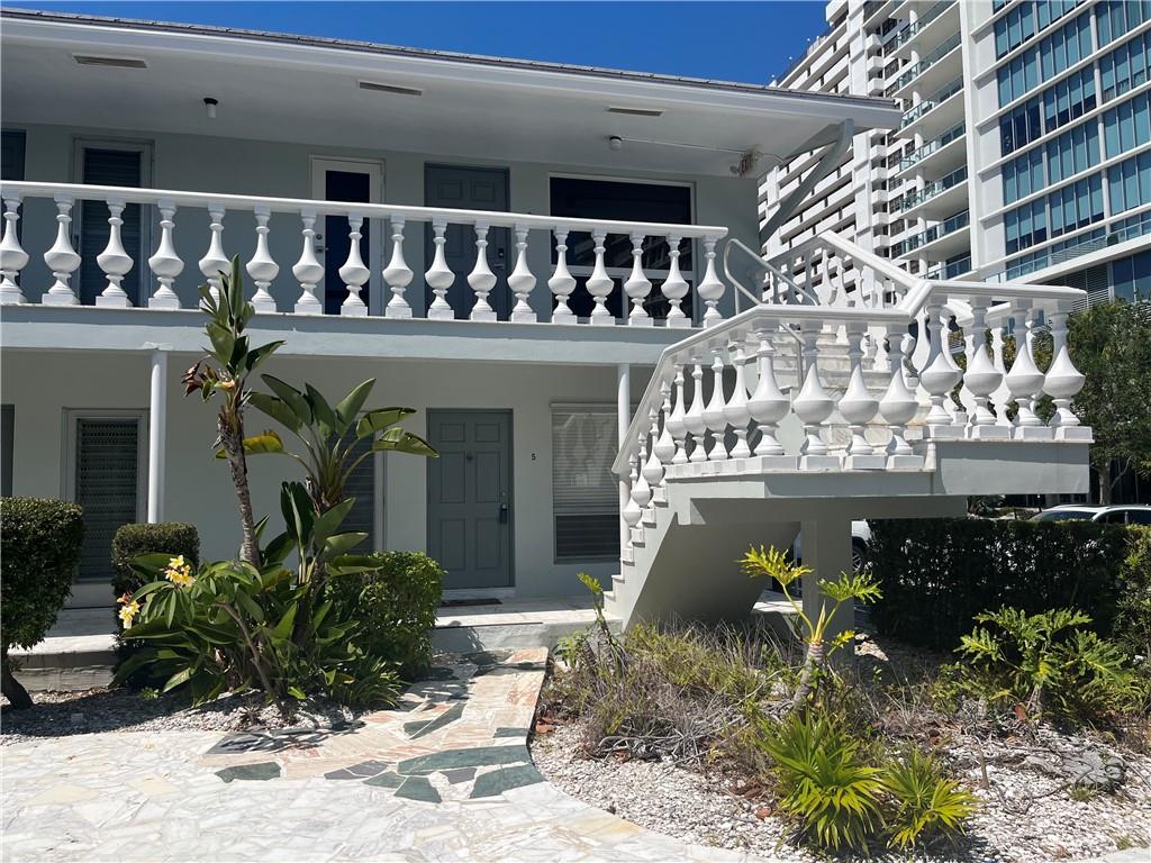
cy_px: 432
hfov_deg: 67.3
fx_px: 865
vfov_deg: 53.1
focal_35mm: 26
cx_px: 576
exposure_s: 1/5848
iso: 50
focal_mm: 5.1
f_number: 1.6
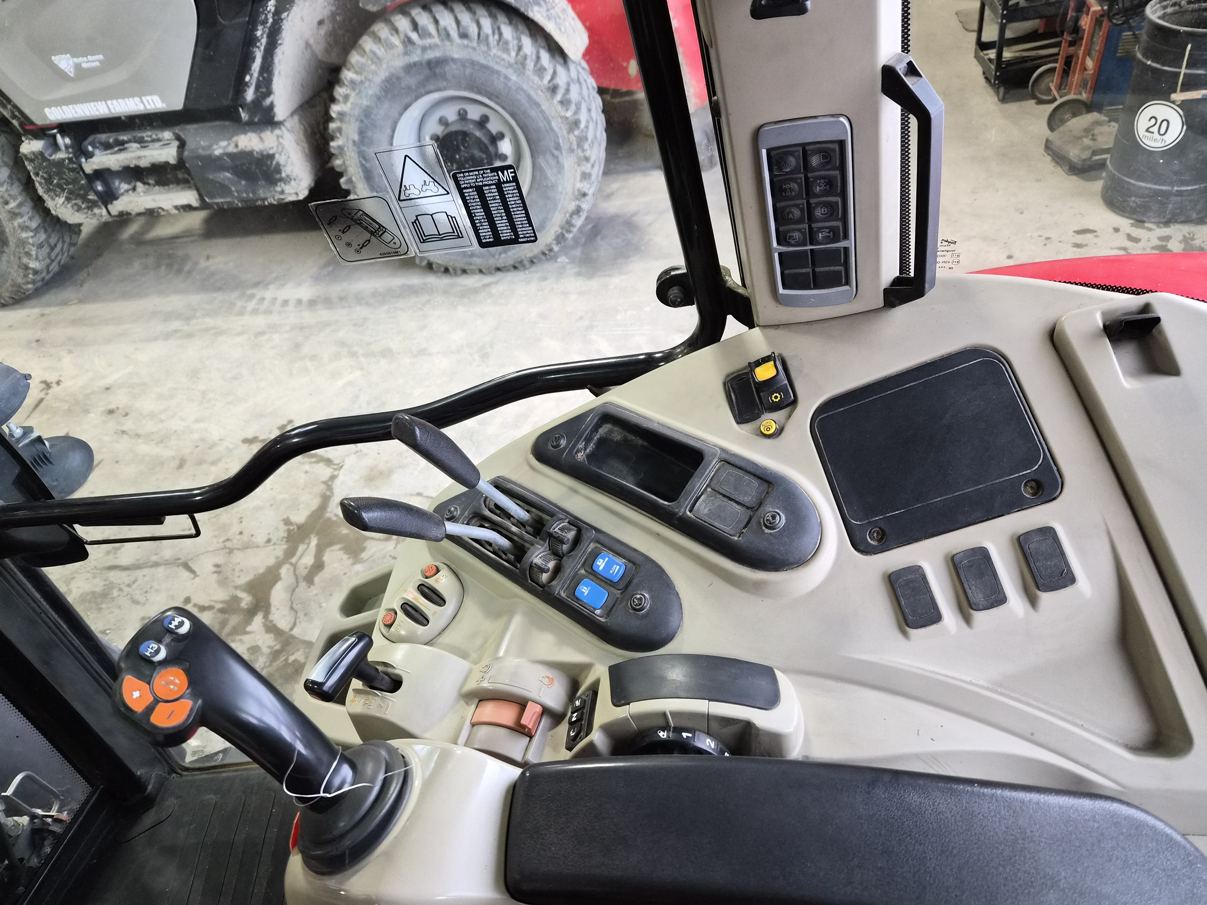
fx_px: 872
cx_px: 584
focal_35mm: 25
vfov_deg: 54.9
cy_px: 447
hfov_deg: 69.4
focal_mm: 5.4
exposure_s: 1/120
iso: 800
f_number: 1.8
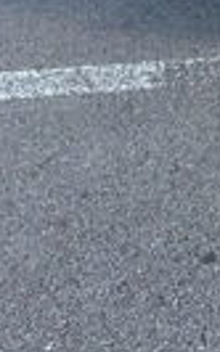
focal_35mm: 83
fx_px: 797
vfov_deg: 21.6
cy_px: -151
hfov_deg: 14.2
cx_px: 376
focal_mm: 5.96
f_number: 1.6
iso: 50
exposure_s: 1/811
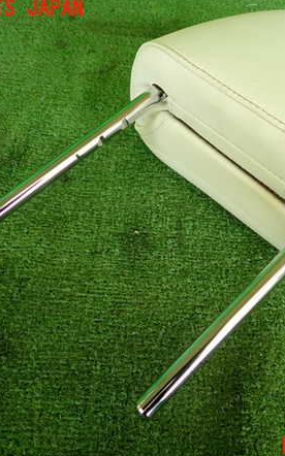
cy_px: 228
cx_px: 205
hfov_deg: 34.7
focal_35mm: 36
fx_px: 448
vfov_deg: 54.0
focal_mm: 4.5
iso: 160
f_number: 2
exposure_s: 1/125
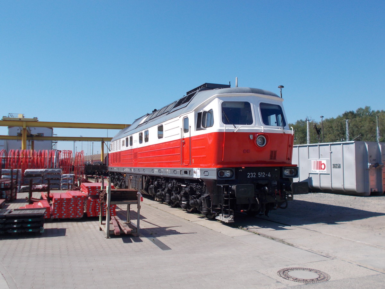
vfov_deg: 41.8
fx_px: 378
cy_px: 144
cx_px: 192
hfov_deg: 54.0
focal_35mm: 34
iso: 80
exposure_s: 1/160
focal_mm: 6
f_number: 9.2
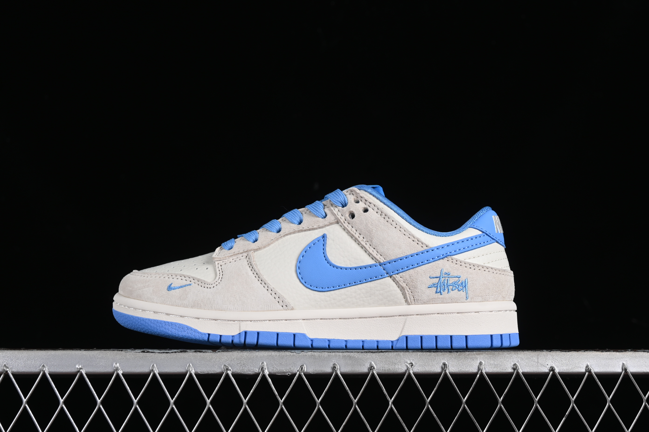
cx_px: 324
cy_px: 216
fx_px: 1352
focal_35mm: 75
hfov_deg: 27.0
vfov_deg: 18.2
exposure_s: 1/80
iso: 160
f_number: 8
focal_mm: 50
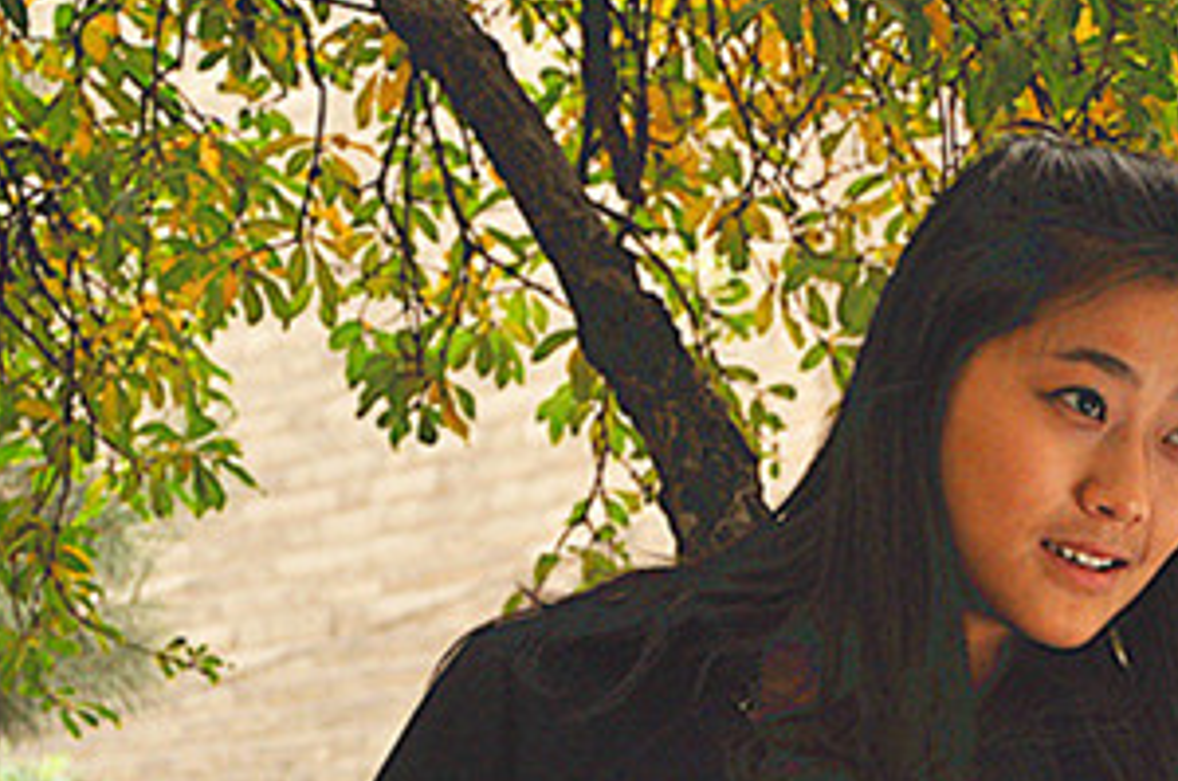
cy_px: 504
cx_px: 1060
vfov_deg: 9.1
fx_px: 4900
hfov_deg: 13.6
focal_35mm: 150
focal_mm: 50
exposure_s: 1/125
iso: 400
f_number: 5
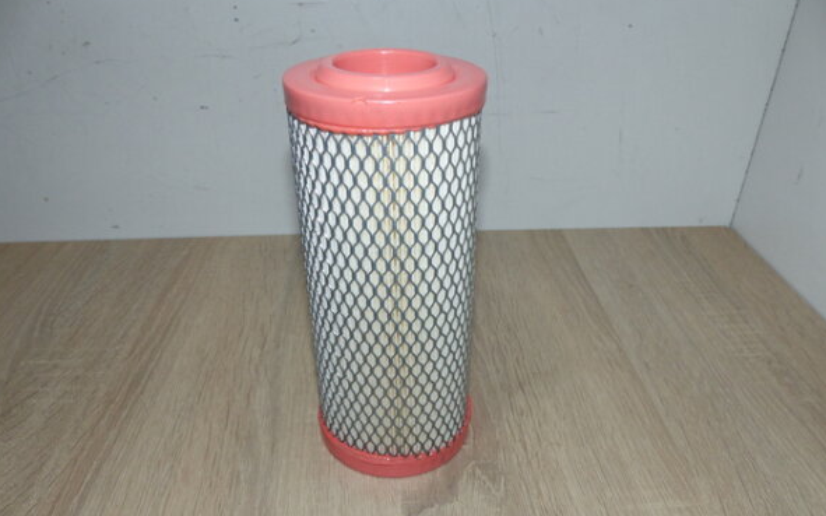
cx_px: 412
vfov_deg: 44.4
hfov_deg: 66.5
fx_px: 630
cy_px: 294
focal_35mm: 28
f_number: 2.8
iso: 125
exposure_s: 1/60
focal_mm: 4.5
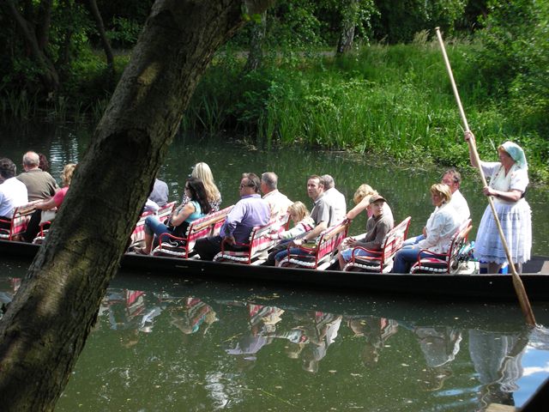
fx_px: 1364
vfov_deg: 17.2
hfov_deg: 22.8
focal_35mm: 86
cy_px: 206
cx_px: 274
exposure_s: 1/64
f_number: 4.8
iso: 50
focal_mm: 14.3
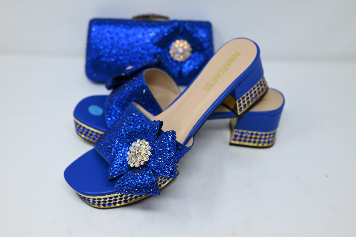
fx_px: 396
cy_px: 118
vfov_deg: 33.4
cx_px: 178
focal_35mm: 40
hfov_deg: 48.4
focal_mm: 40
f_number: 4.5
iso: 400
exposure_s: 1/250
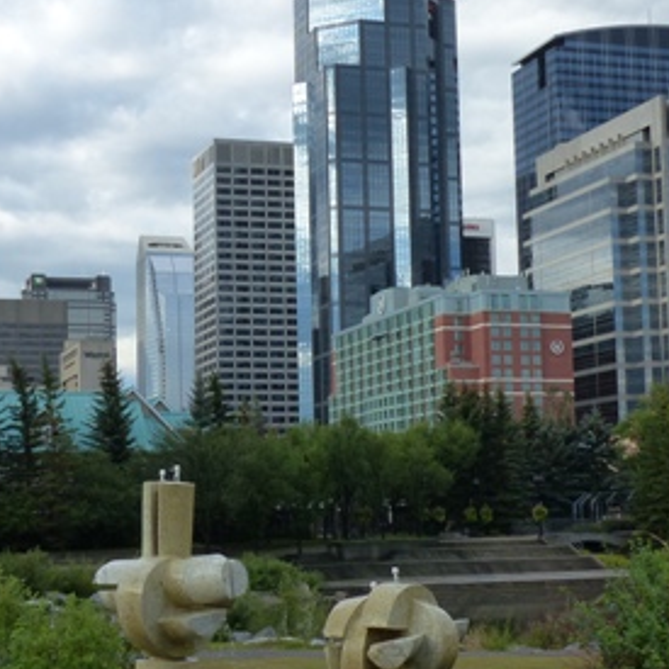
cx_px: 311
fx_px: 1531
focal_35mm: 70
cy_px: 365
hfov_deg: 24.7
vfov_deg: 24.6
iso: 160
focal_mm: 6.2
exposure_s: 1/400
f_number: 4
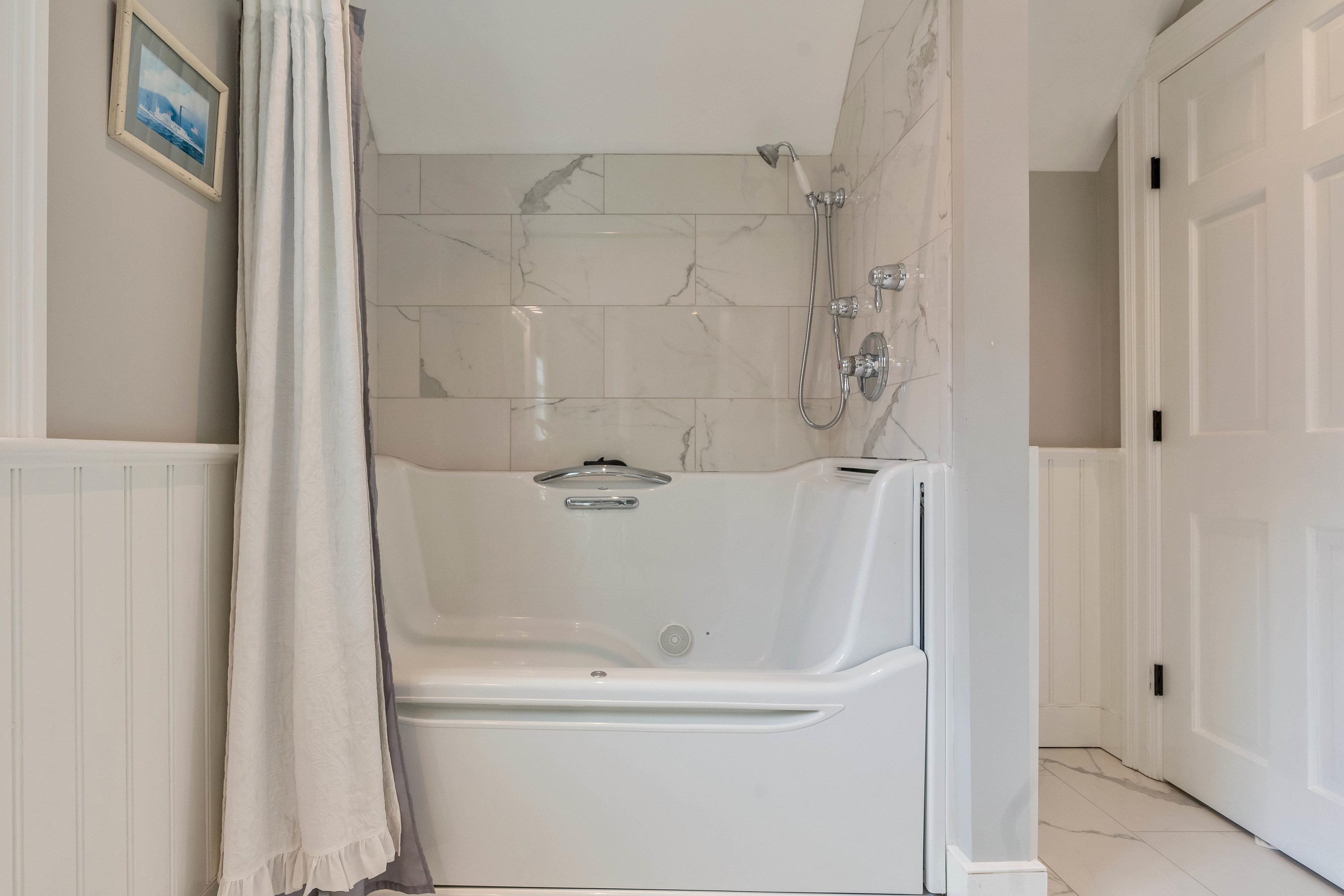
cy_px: 459
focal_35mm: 18
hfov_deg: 89.8
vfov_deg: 67.4
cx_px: 611
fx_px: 672
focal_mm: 16
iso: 800
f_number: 8
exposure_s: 1/45
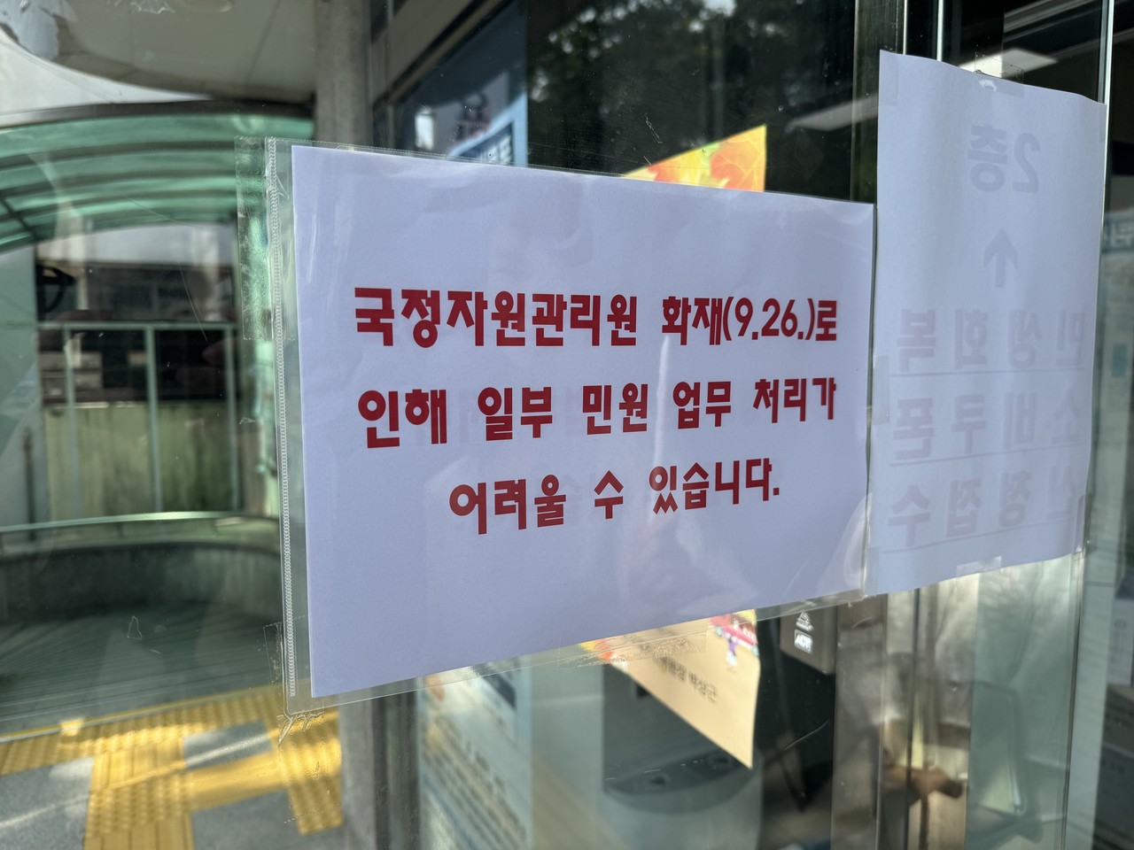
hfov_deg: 71.6
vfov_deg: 56.8
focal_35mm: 24
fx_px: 786
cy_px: 425
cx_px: 567
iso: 80
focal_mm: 6.76
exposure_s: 1/1597
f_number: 1.78
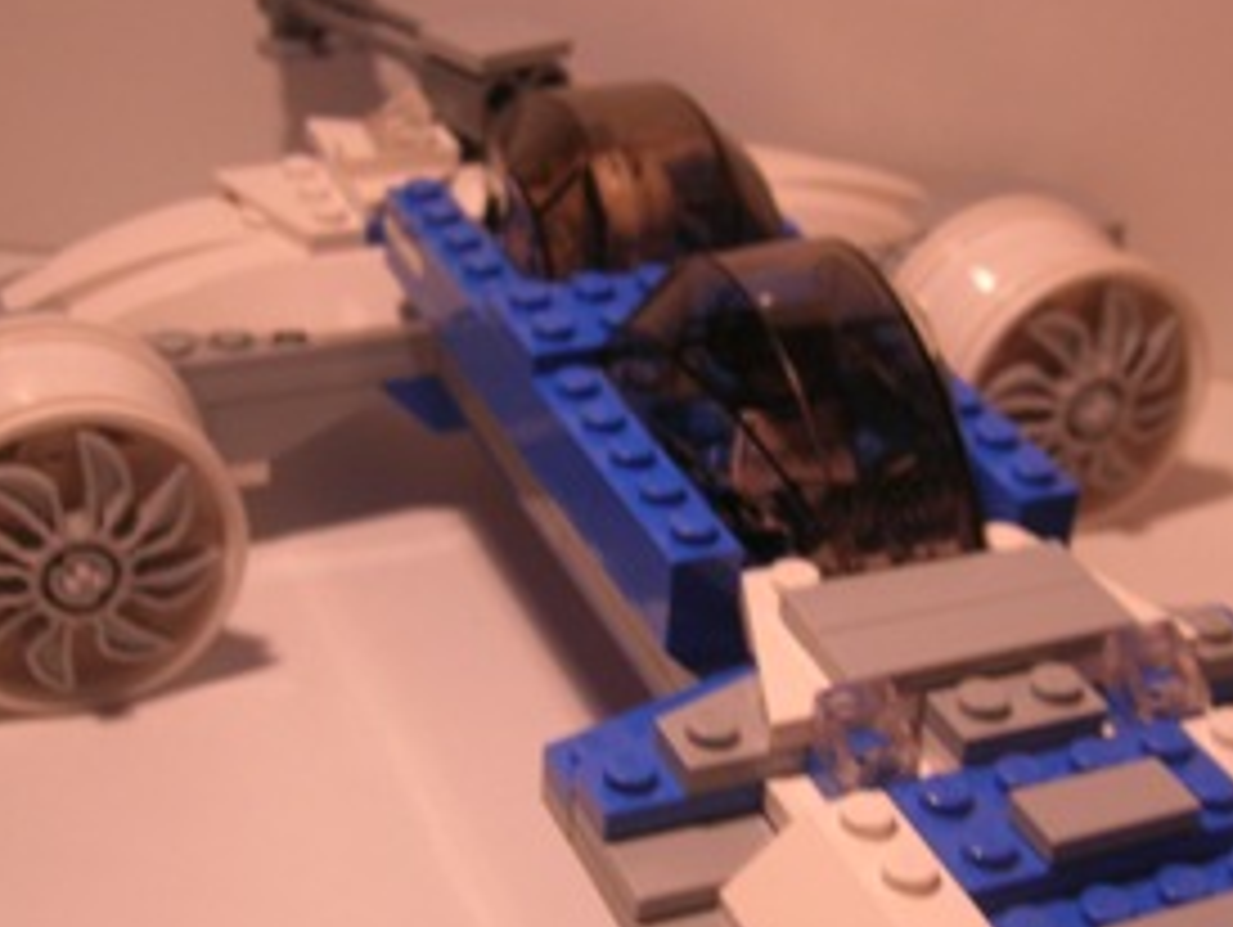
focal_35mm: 62
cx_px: 720
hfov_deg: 31.1
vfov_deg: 23.6
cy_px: 574
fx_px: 2210
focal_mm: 5.7
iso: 50
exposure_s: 1/30
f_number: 2.9
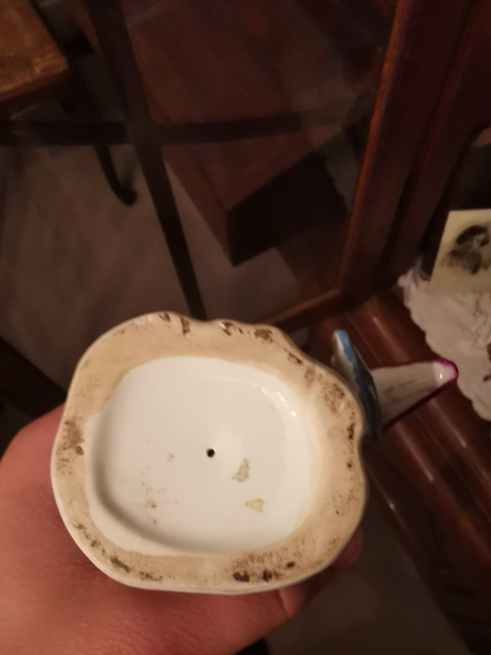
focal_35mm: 26
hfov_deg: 53.1
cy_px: 328
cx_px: 246
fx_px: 492
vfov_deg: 67.3
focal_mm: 2.35
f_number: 2.2
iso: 800
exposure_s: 1/25
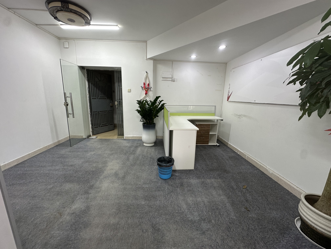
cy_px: 124
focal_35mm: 14
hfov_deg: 102.1
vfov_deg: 85.7
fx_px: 134
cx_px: 166
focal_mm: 2.22
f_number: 2.2
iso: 100
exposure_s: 1/100
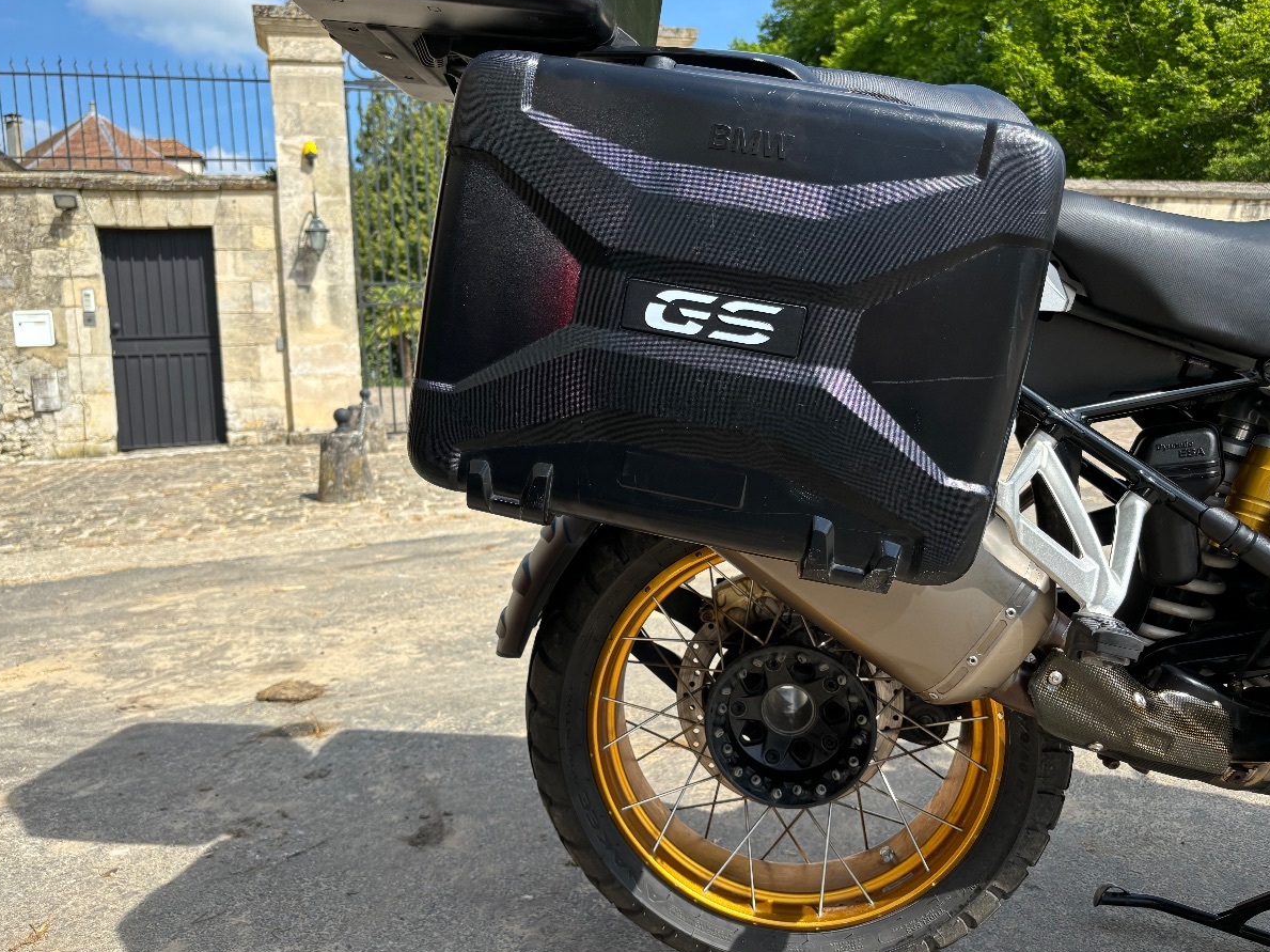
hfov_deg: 63.4
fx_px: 1027
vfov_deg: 49.7
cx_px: 607
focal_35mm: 28
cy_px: 469
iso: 50
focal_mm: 5.96
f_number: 1.6
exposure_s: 1/2062
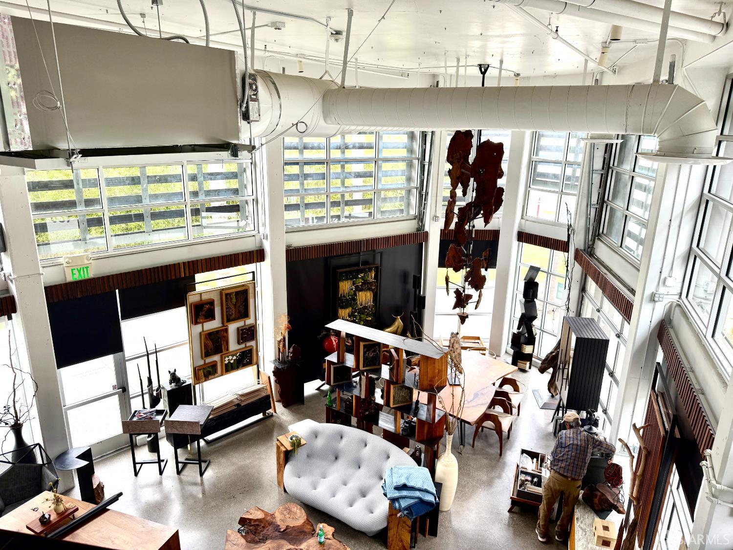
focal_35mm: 24
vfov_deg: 56.8
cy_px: 275
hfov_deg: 71.6
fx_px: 508
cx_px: 366
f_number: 1.78
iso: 100
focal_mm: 6.76
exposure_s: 1/196
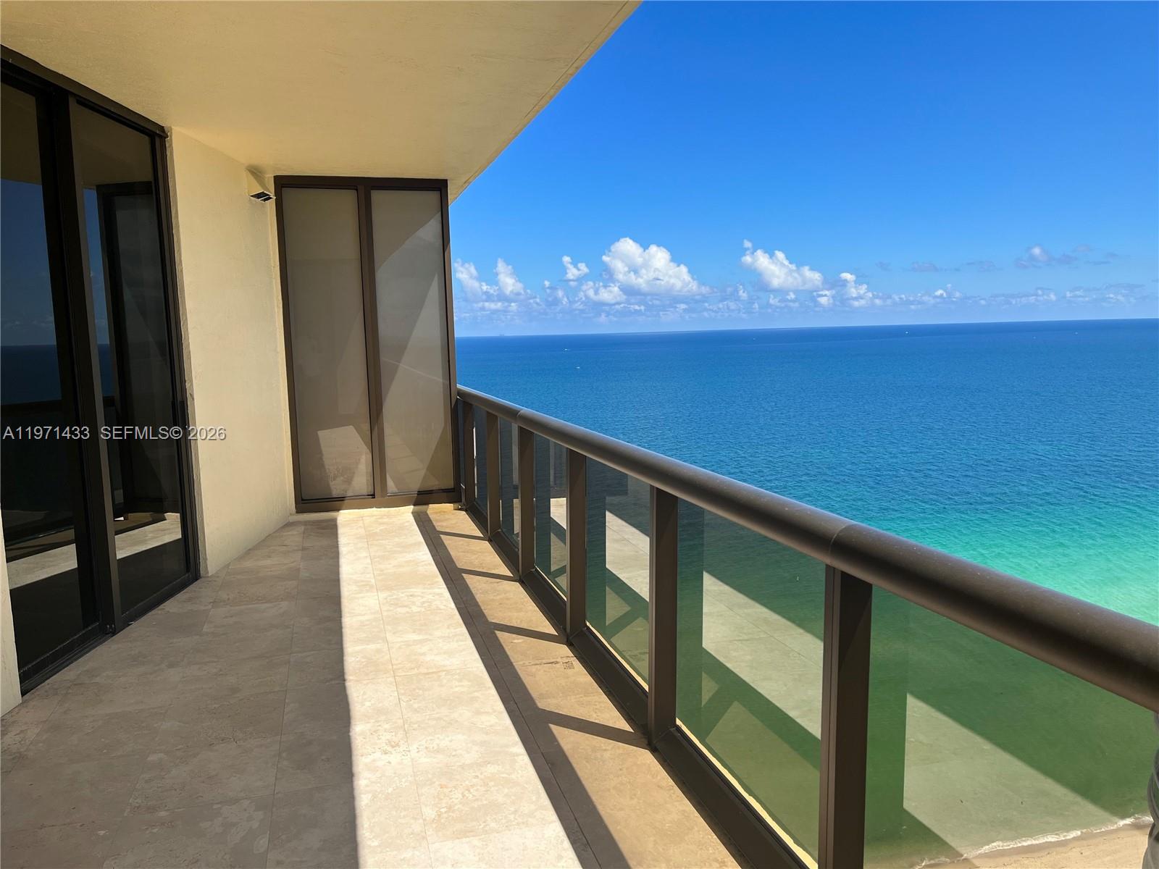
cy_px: 434
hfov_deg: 67.3
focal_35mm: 26
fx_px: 871
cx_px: 580
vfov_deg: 53.1
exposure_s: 1/3413
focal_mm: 5.1
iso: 50
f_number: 1.6
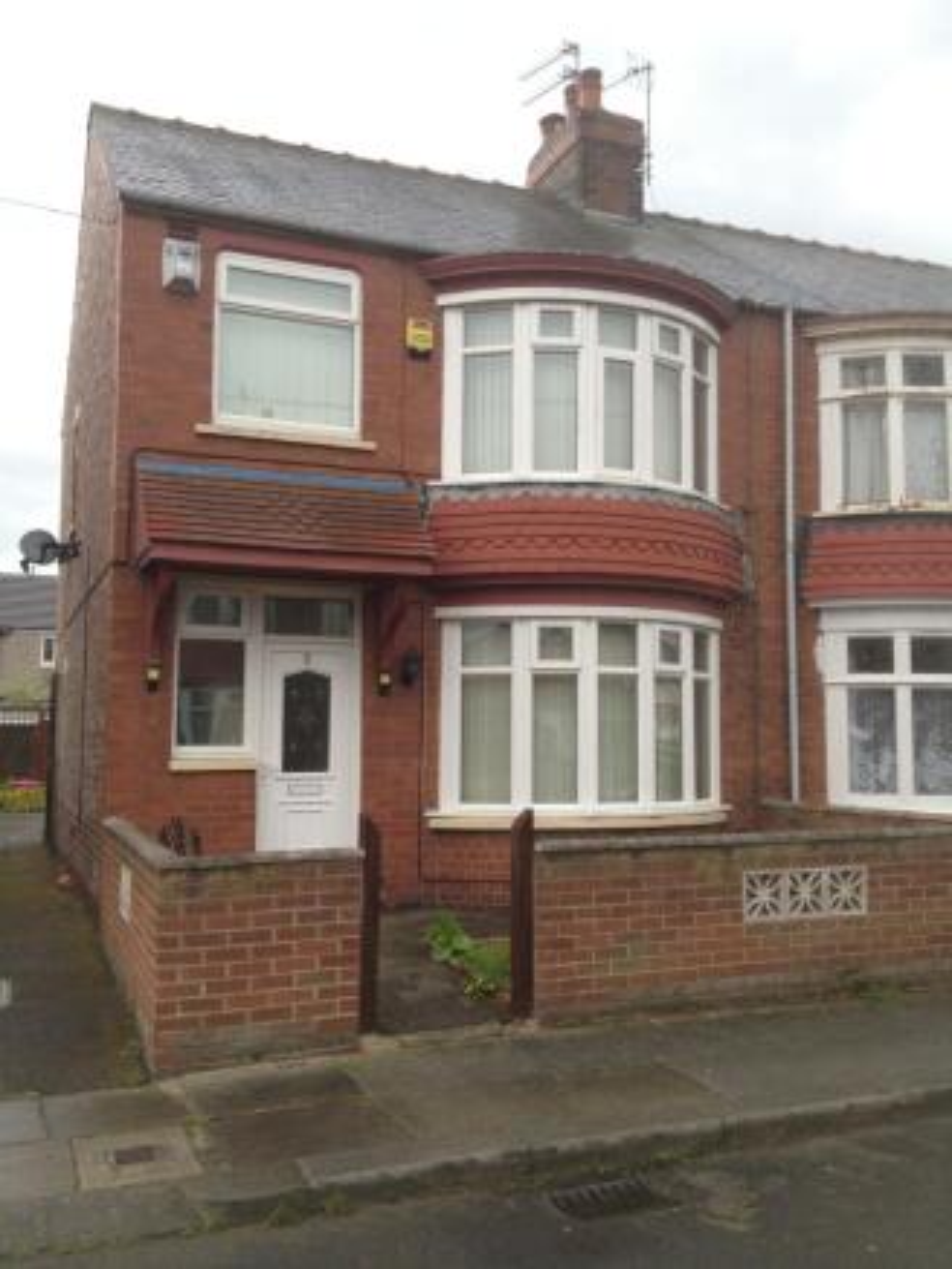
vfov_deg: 52.6
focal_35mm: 35
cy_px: 634
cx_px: 476
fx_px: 1283
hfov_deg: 40.7
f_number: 2.4
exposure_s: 1/193
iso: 80
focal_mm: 4.28
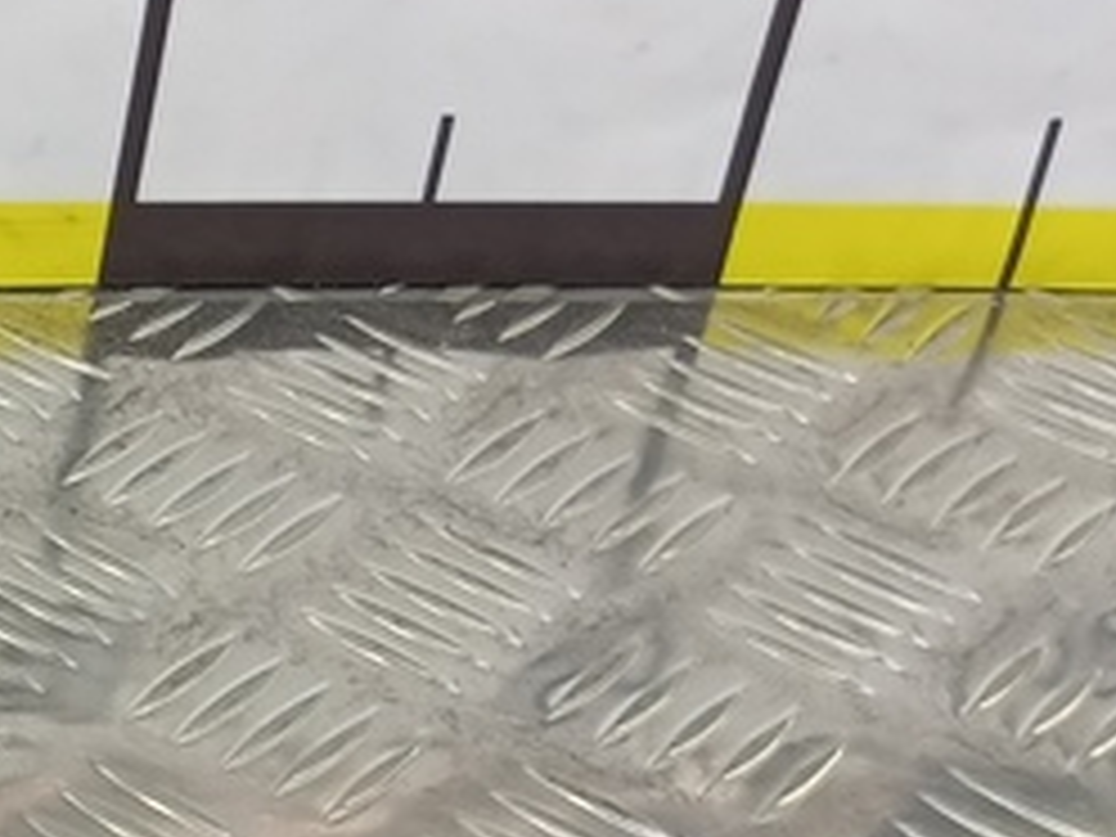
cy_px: 1300
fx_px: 3063
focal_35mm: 95
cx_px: -734
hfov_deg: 17.7
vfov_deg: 14.4
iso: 130
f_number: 1.6
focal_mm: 4.11
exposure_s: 1/50
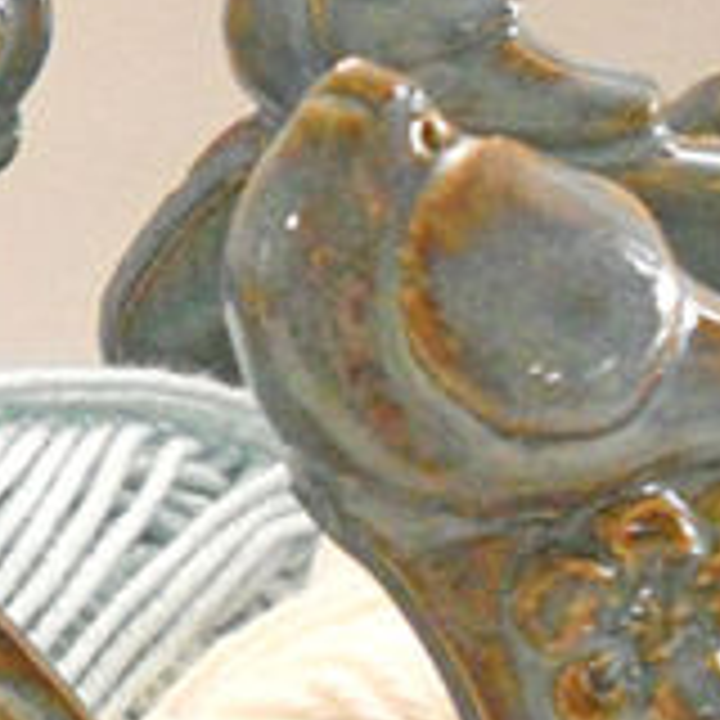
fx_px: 3318
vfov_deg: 12.3
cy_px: 608
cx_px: 86
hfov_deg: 12.3
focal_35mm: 141
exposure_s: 1/25
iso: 800
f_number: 3.5
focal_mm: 5.8
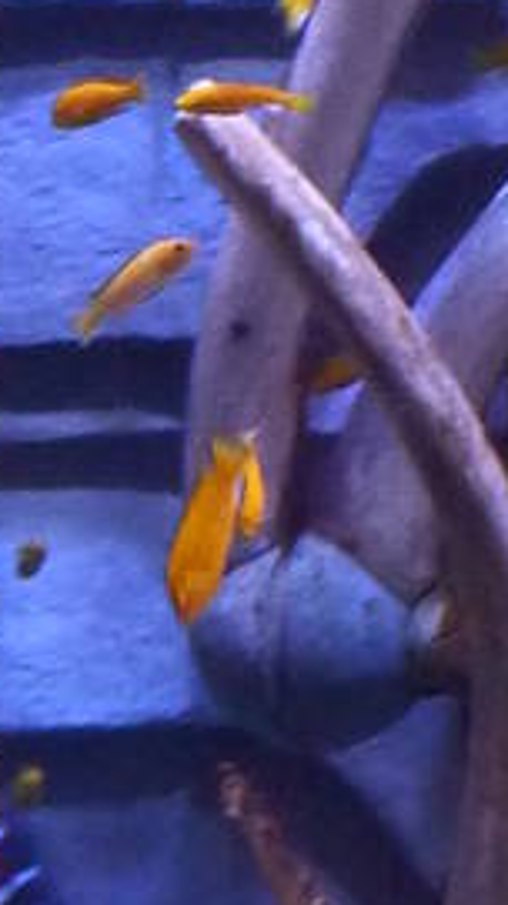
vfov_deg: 13.4
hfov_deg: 7.4
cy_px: 304
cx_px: 779
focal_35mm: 161
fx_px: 3864
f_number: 3.3
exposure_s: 1/25
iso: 400
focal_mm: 4.1
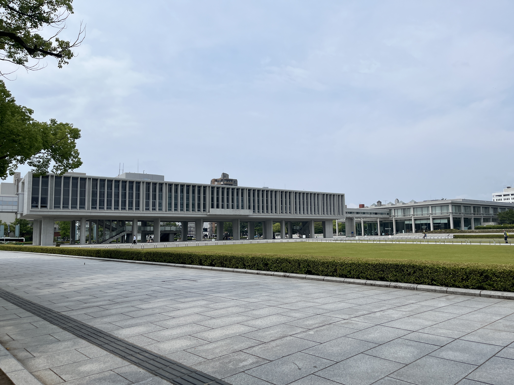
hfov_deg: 67.3
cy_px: 192
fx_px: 386
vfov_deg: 53.1
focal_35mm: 26
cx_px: 257
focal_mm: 5.1
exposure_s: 1/6494
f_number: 1.6
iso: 50
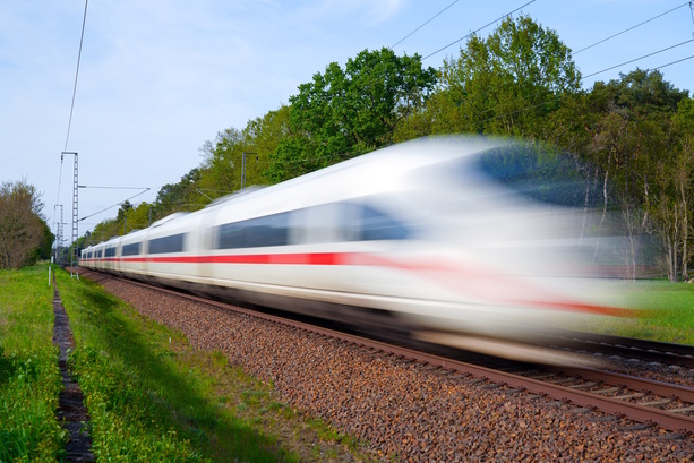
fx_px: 945
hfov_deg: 40.3
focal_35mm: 49
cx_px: 347
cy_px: 232
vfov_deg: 27.5
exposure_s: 1/13
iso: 50
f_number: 7.1
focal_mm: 49
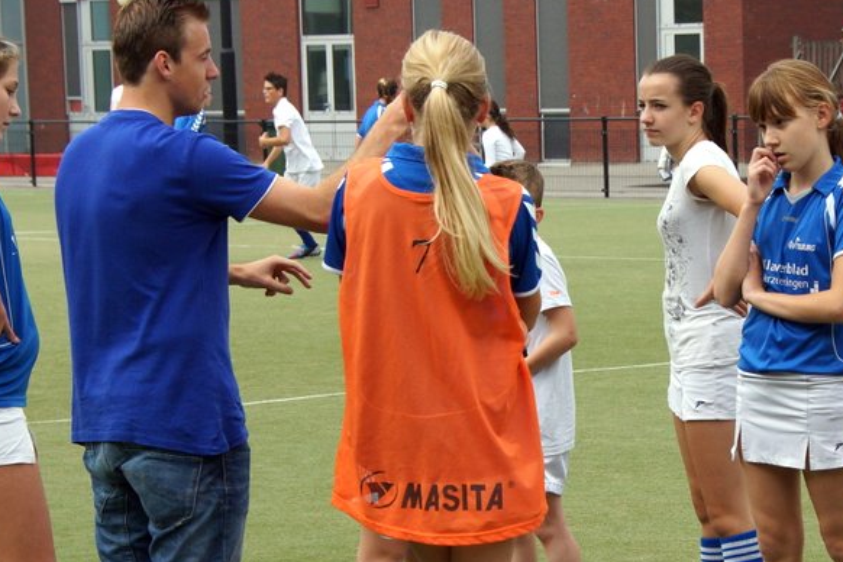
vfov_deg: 10.4
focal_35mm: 132
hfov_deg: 15.5
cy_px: 415
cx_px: 587
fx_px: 3091
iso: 400
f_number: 7.1
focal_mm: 50
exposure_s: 1/800
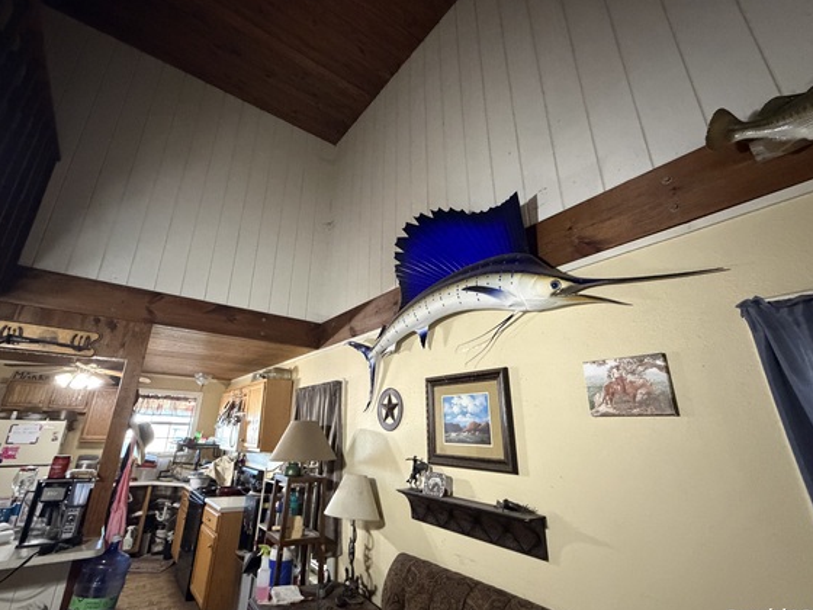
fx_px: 376
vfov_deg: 78.1
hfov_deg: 94.3
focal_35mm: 16
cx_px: 377
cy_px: 292
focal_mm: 2.22
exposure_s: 1/40
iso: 1000
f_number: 2.2
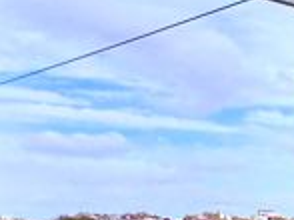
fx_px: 569
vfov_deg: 20.5
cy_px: 262
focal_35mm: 67
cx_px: 639
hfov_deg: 17.1
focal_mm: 2.22
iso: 40
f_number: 2.2
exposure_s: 1/821
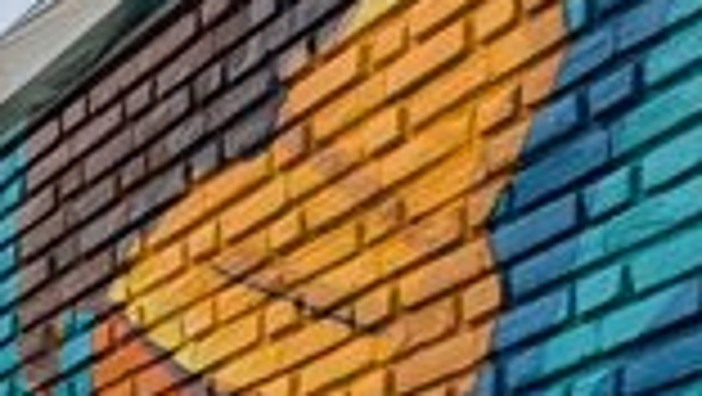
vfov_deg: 8.7
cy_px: 997
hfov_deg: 15.3
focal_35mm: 126
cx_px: -446
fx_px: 2347
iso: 41
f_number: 1.85
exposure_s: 1/3236
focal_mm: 6.81
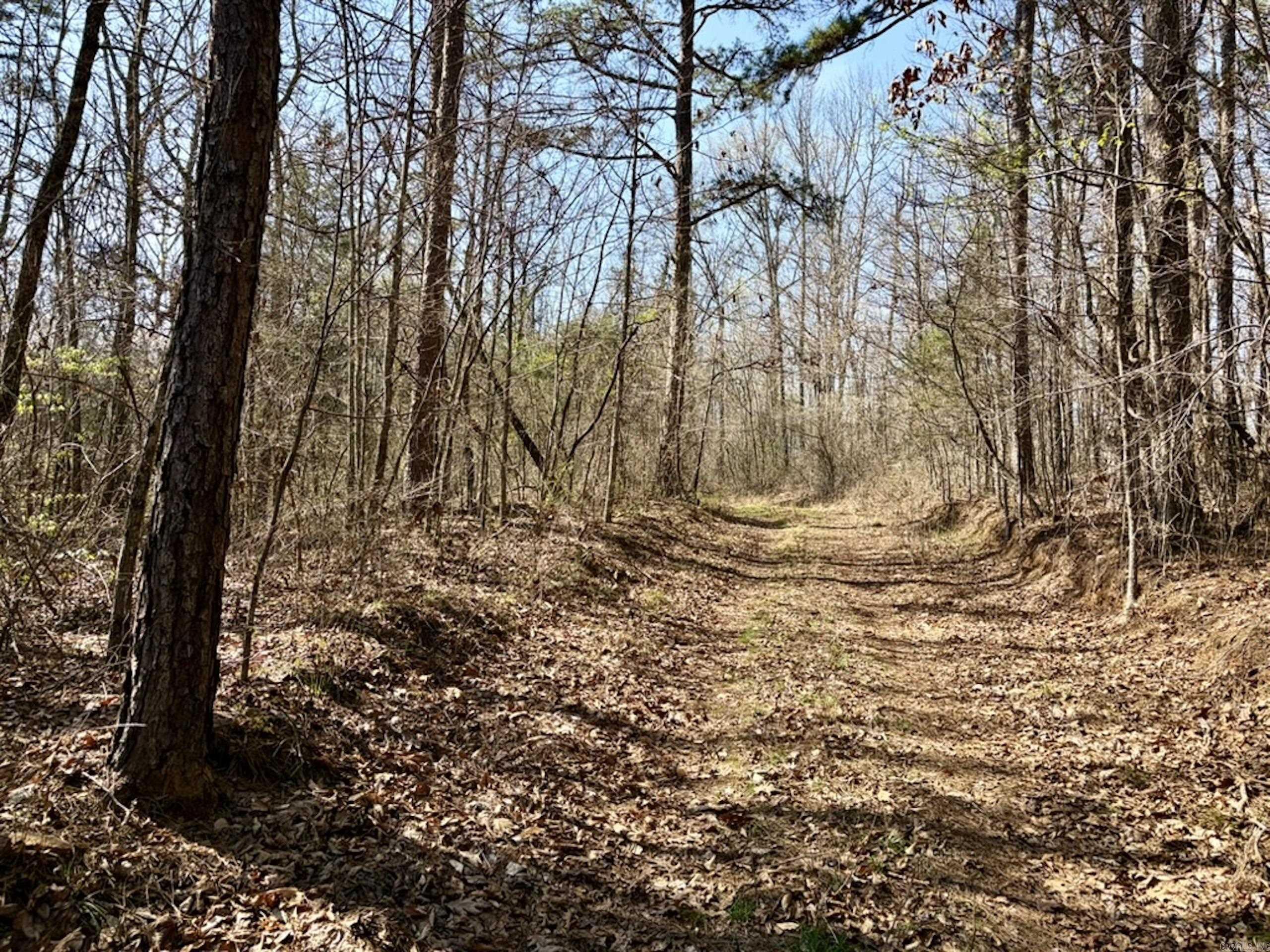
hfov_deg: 67.3
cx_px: 635
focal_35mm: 26
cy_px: 476
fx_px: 954
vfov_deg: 53.1
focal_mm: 5.96
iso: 50
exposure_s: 1/933
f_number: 1.6
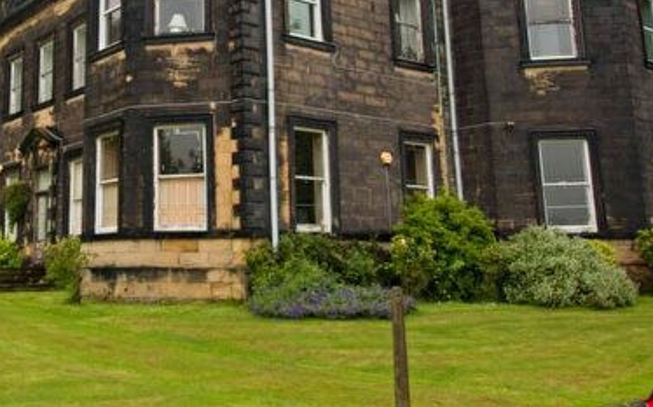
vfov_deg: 29.3
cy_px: 93
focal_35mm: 43
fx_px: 764
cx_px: 162
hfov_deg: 44.7
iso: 200
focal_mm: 15
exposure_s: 1/160
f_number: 4
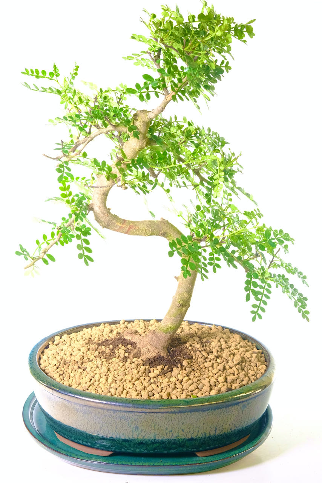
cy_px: 242
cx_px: 161
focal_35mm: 83
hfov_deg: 16.5
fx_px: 1113
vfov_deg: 24.5
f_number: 11
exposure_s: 1/13
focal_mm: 55
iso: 1600
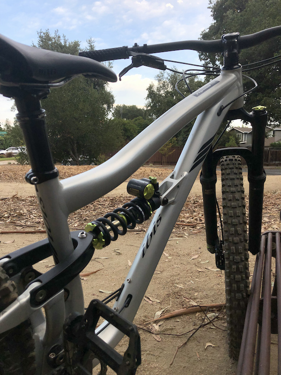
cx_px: 140
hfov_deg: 49.7
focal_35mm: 28
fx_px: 303
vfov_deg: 63.4
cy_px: 188
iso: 20
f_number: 1.8
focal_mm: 3.99
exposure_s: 1/552
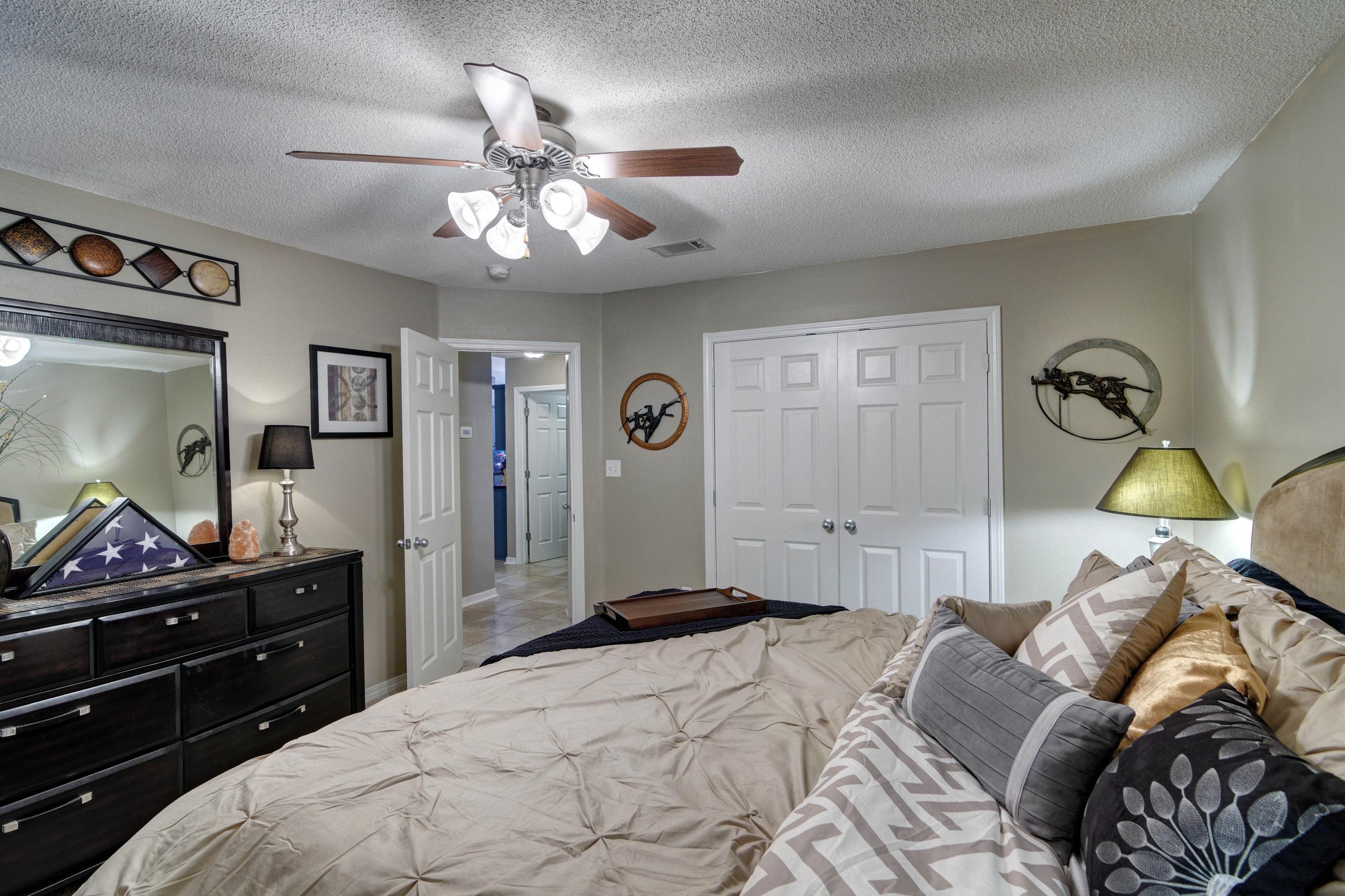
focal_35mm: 16
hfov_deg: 96.7
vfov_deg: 73.7
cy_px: 448
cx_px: 672
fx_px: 598
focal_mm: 11
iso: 400
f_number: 7.1
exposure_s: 1/60
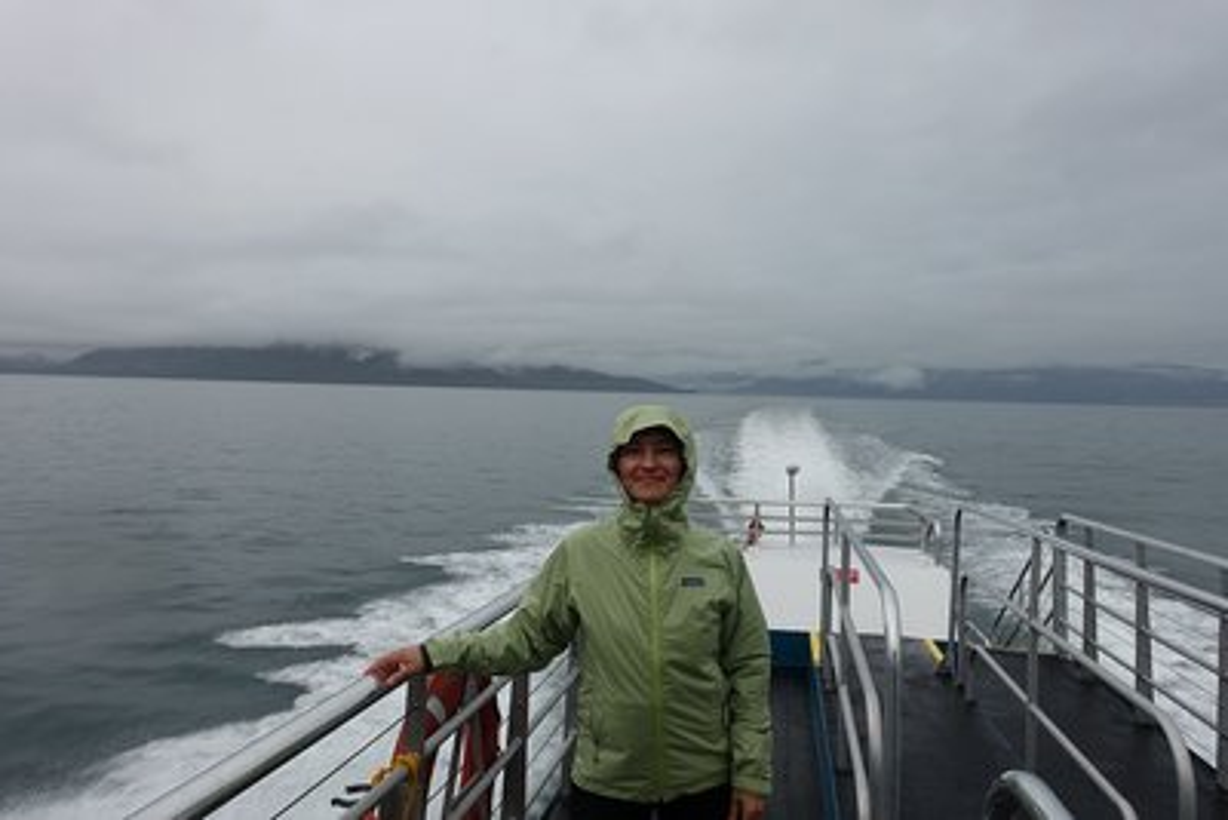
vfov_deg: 53.2
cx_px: 614
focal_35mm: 24
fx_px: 819
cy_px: 410
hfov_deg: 73.7
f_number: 5.6
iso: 125
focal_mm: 8.8
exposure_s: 1/100
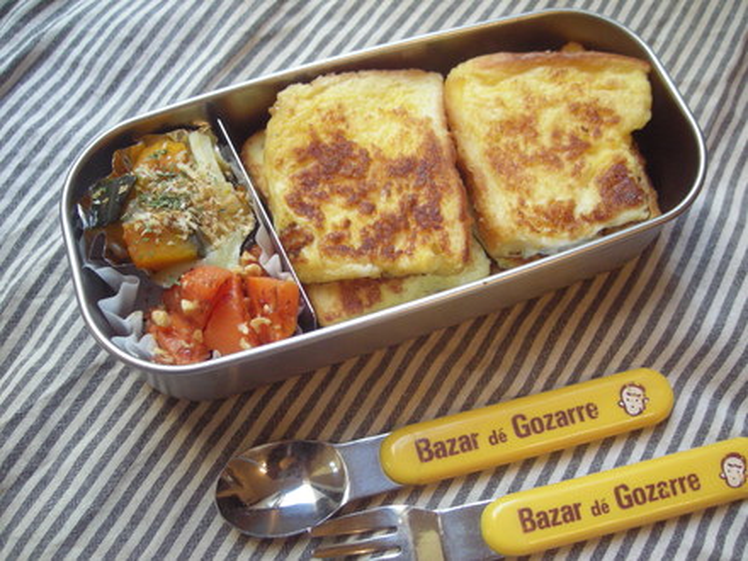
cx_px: 374
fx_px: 756
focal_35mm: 35
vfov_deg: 40.7
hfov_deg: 52.6
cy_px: 280
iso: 230
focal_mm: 5.7
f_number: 2.8
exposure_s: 1/60
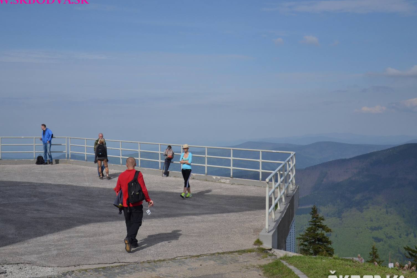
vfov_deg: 23.8
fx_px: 660
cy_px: 146
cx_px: 206
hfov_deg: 35.1
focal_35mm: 57
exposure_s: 1/4000
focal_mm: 34
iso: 400
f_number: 4.5
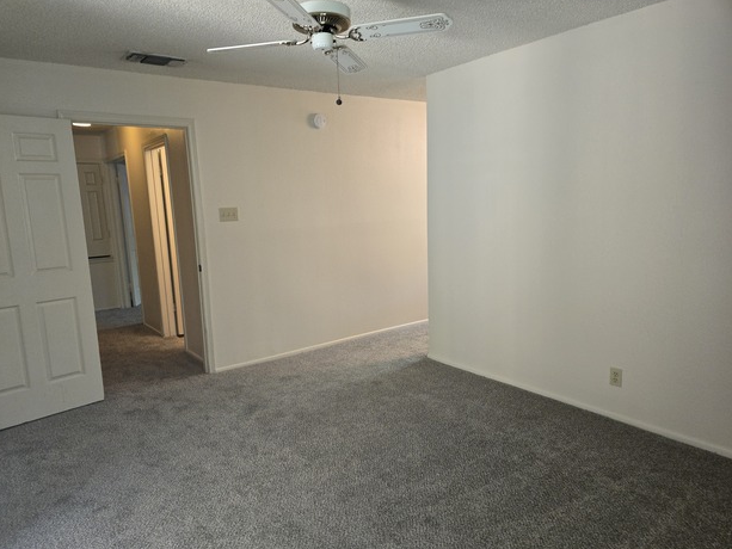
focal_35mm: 24
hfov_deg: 71.6
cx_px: 351
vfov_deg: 56.8
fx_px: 508
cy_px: 276
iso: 125
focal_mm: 5.4
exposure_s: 1/24
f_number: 1.8
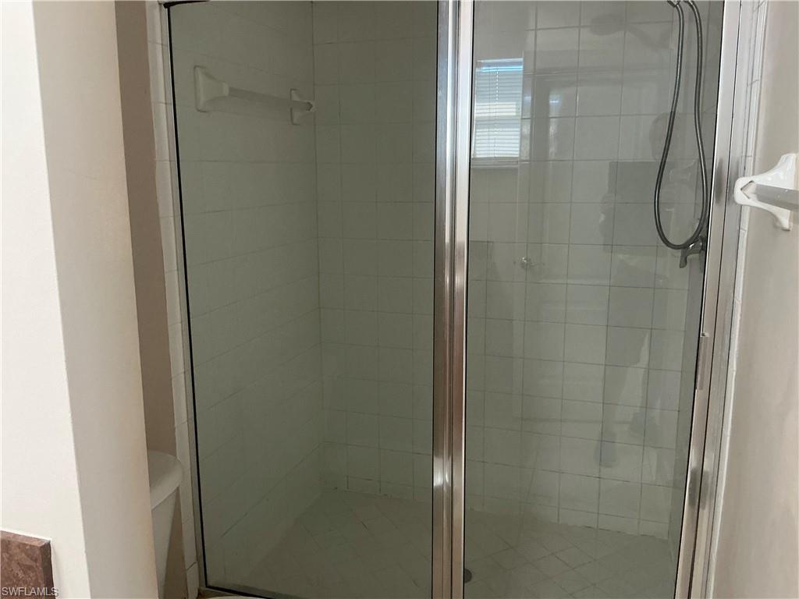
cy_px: 300
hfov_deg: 63.4
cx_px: 400
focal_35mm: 28
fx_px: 646
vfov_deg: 49.7
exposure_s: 1/60
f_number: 1.8
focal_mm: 3
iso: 125
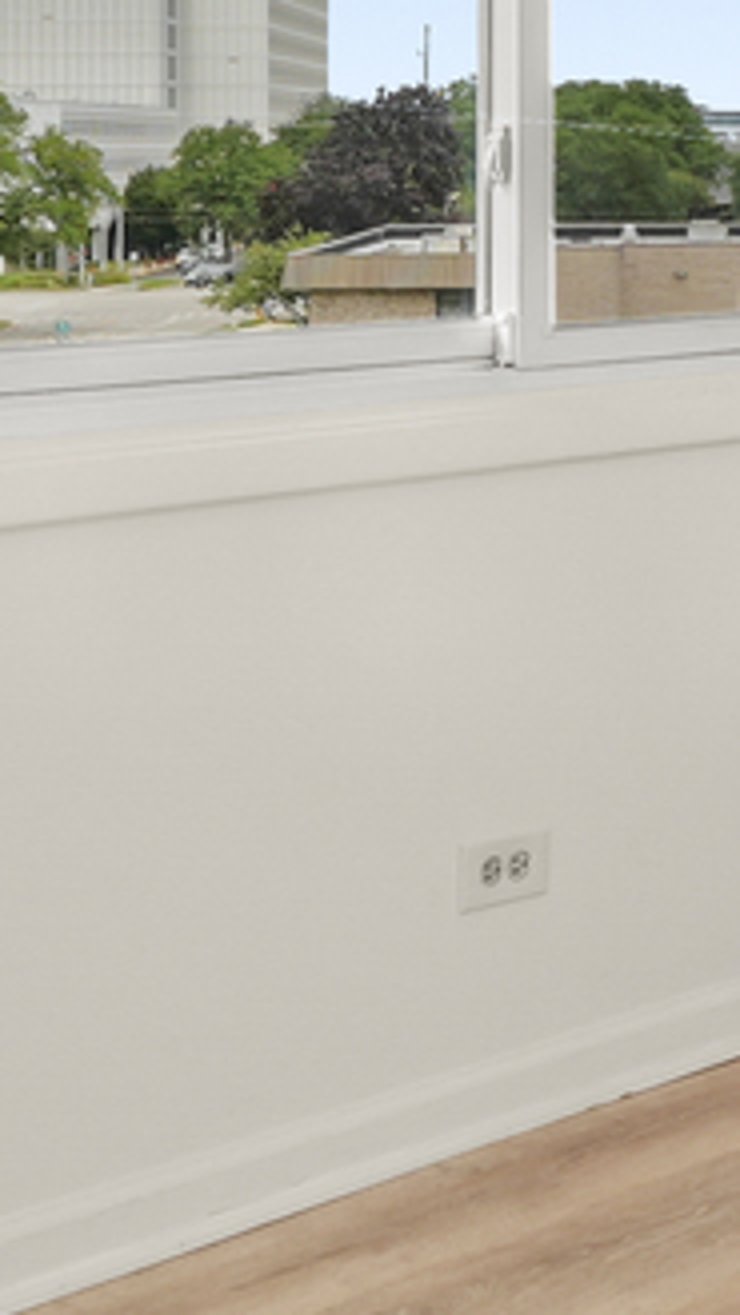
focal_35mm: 67
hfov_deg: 17.3
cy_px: 128
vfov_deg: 30.1
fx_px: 2338
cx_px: 862
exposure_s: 1/5
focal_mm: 13
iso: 250
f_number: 9
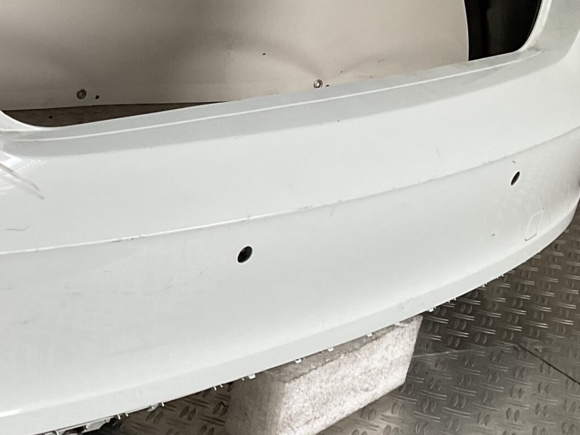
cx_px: -15
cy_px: 201
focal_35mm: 71
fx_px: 1189
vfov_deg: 20.7
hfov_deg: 25.9
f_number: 1.8
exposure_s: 1/100
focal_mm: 3
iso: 50
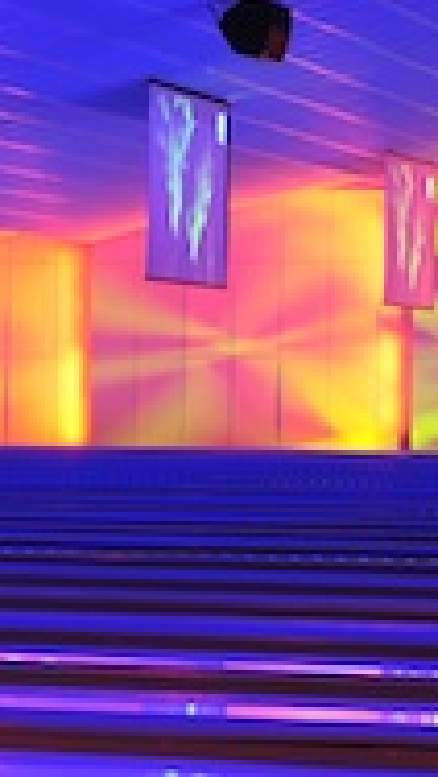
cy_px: 405
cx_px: -467
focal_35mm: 187
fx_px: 3854
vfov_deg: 11.5
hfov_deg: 6.3
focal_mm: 42
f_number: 8
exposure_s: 1/1.3
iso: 200
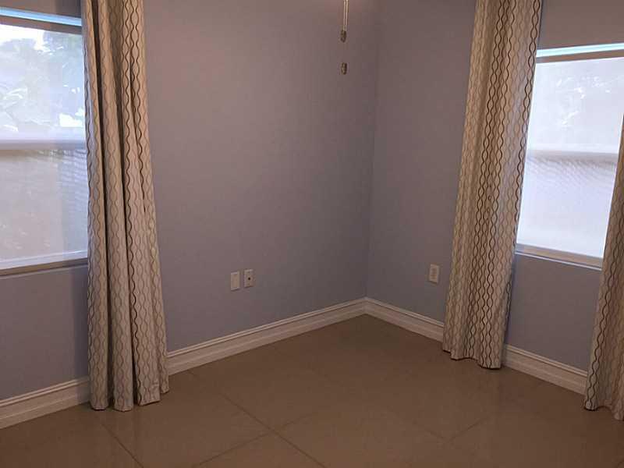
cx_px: 312
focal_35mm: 29
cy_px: 234
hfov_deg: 61.7
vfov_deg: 48.2
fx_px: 523
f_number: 2.2
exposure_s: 1/30
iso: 50
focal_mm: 4.15
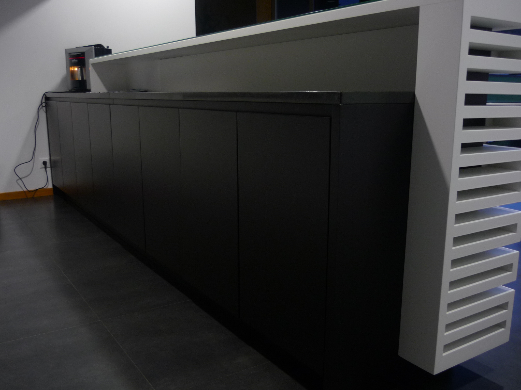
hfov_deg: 55.4
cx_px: 260
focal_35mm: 33
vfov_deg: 42.9
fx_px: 497
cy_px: 195
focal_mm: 5.5
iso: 100
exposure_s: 1/8
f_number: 2.8
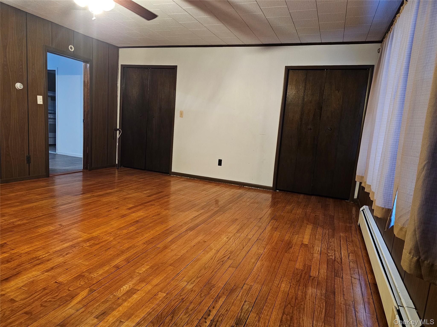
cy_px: 164
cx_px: 218
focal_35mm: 23
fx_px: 290
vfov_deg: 58.9
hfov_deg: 73.9
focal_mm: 6.3
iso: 500
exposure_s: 1/24
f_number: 1.7
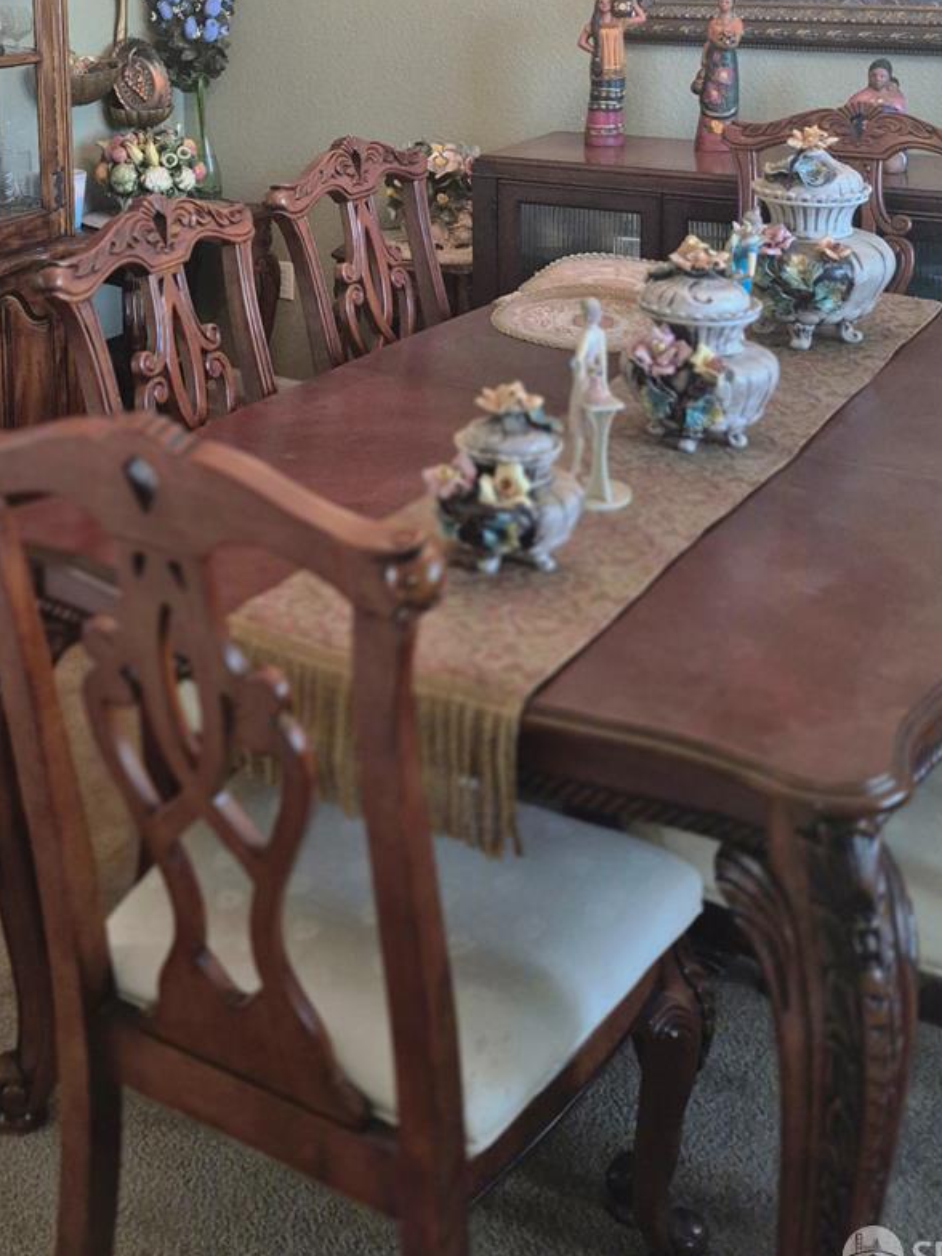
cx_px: 195
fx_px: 1596
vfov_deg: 39.4
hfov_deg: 32.0
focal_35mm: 44
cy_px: 91
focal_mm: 5.4
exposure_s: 1/120
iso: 500
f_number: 1.8
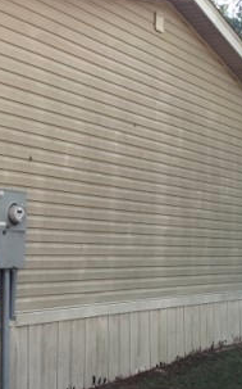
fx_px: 687
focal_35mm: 65
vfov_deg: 31.5
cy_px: 229
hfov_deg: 19.8
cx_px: 54
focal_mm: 4.15
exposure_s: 1/120
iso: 32
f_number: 2.2
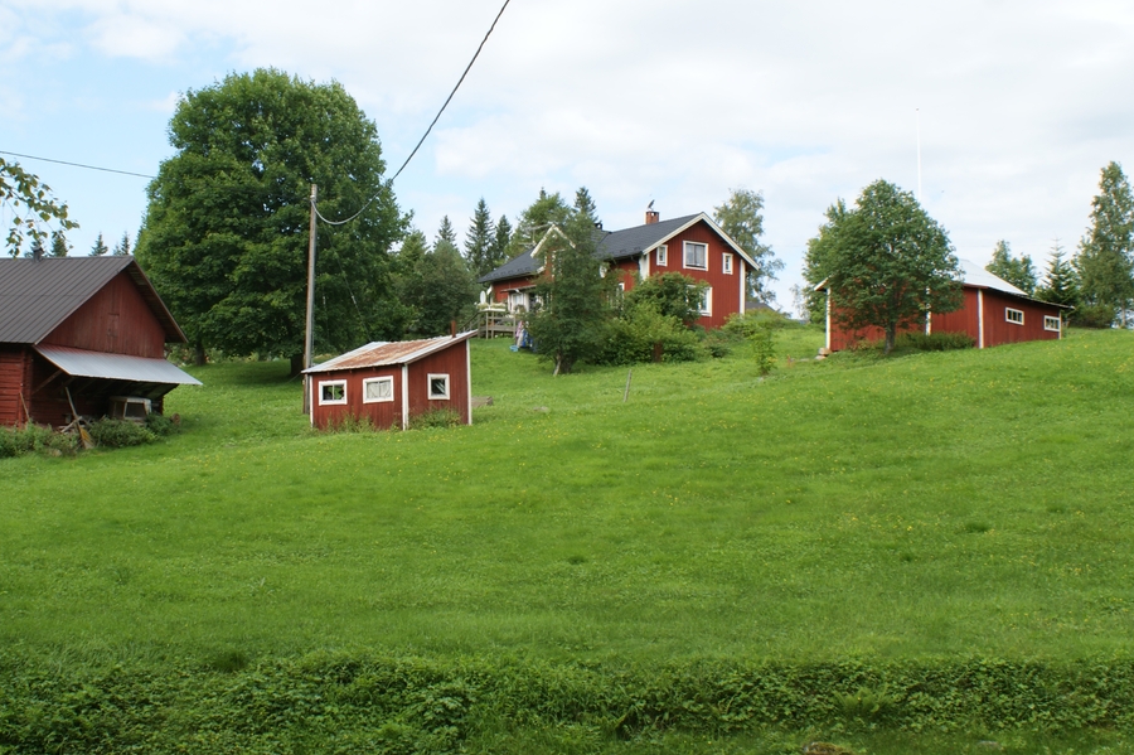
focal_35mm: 40
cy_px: 323
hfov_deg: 48.3
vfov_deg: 33.3
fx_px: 1259
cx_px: 467
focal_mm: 20
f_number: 9
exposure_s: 1/80
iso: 100
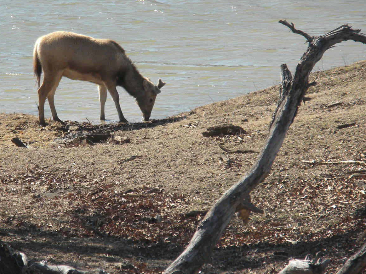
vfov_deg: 4.2
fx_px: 3786
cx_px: 117
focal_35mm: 358
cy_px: 118
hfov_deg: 5.5
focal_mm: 46.2
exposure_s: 1/317
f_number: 5.3
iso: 89
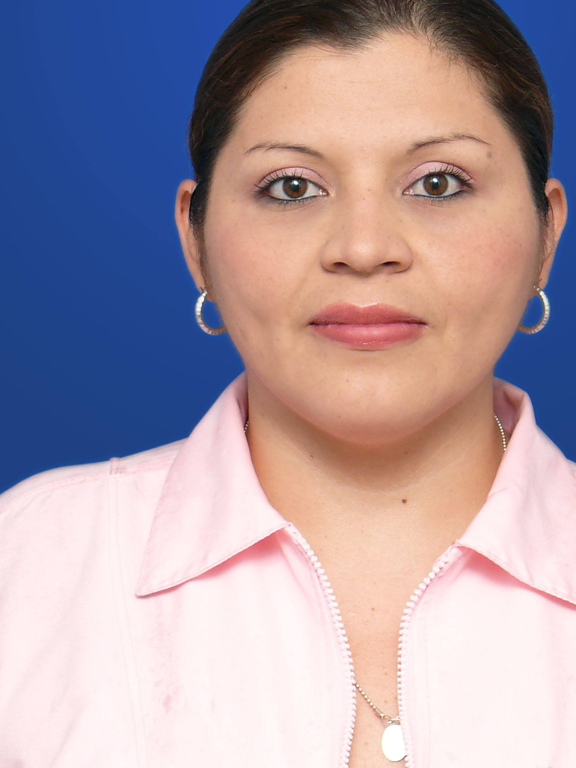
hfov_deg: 9.0
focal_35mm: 165
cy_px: 392
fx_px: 3661
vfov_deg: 12.0
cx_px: 375
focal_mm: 18.4
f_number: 4
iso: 100
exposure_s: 1/250
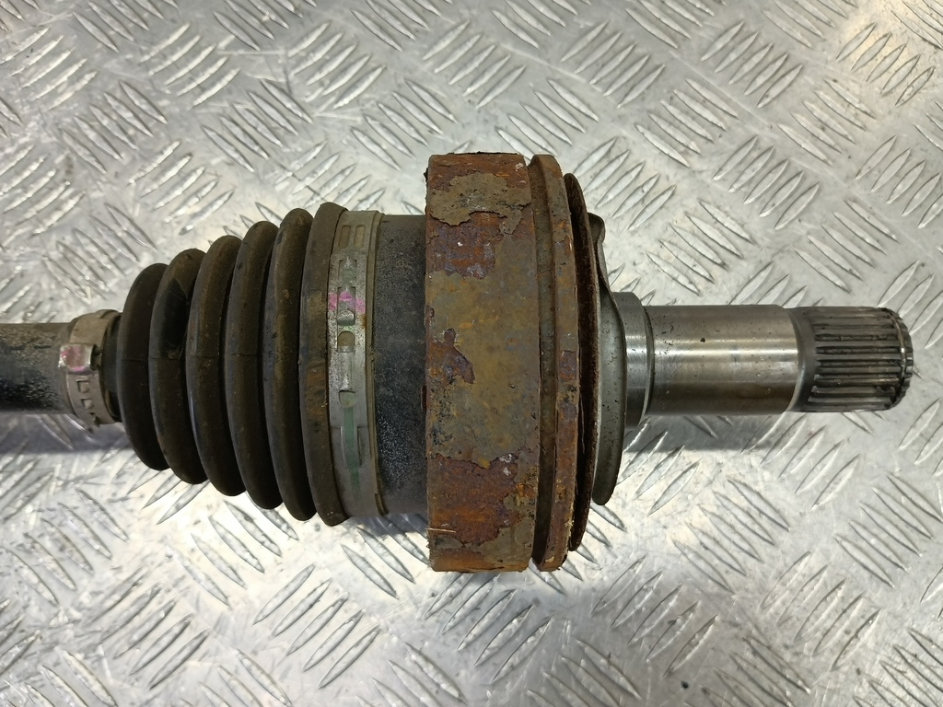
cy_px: 354
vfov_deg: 58.9
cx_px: 472
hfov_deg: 73.9
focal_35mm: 23
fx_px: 627
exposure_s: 1/50
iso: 116
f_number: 1.6
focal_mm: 4.11
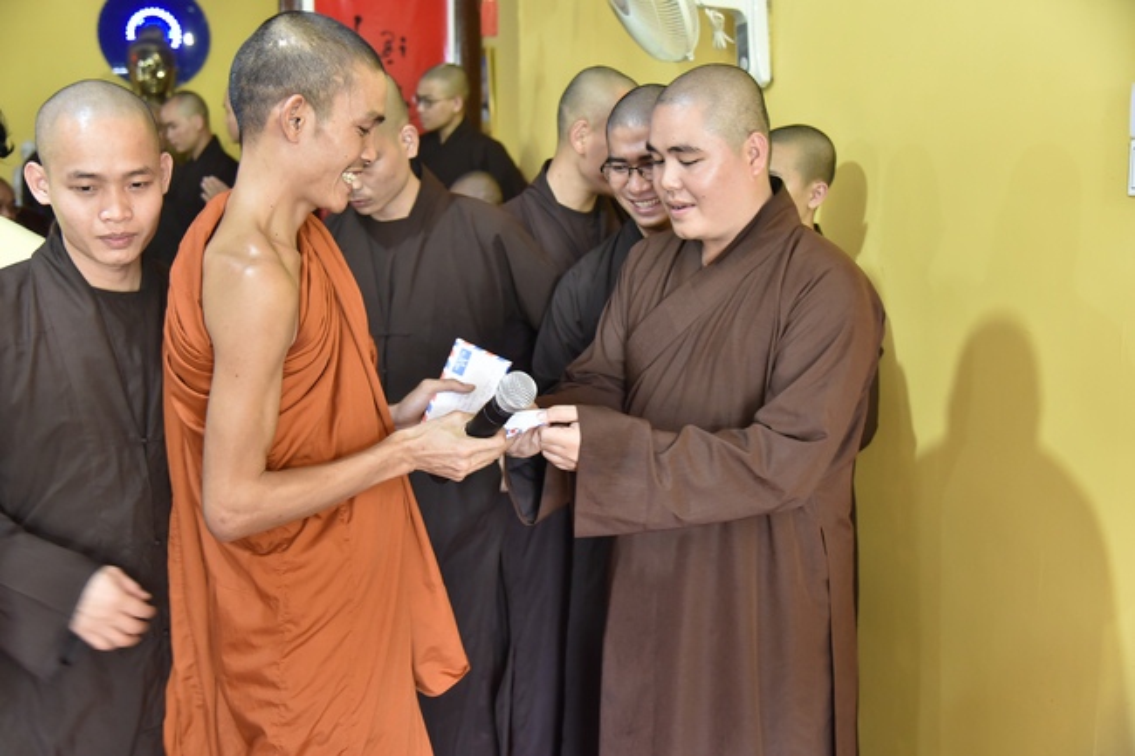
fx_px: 1198
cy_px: 378
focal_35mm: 38
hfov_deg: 50.7
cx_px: 568
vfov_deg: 35.0
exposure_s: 1/30
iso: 1600
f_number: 4
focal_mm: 38
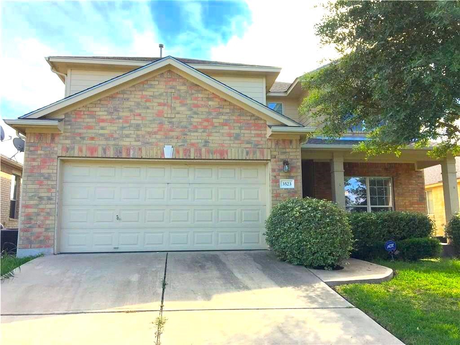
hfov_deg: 61.7
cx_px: 230
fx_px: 385
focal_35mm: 29
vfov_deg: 48.2
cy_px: 172
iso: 25
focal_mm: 4.15
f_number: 2.2
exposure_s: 1/1183
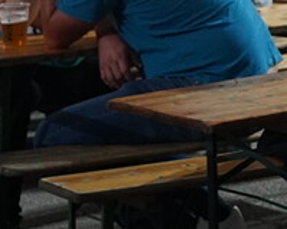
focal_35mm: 174
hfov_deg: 10.0
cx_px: 636
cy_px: -119
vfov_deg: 8.7
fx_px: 1477
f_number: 2.8
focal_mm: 36
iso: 4000
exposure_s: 1/80
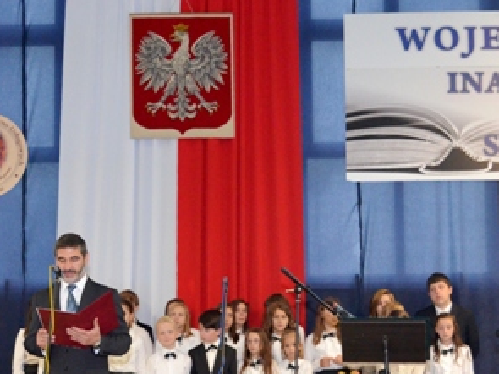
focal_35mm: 75
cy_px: 296
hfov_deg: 26.0
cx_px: 208
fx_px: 1081
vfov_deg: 19.4
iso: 2200
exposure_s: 1/60
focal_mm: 24
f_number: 4
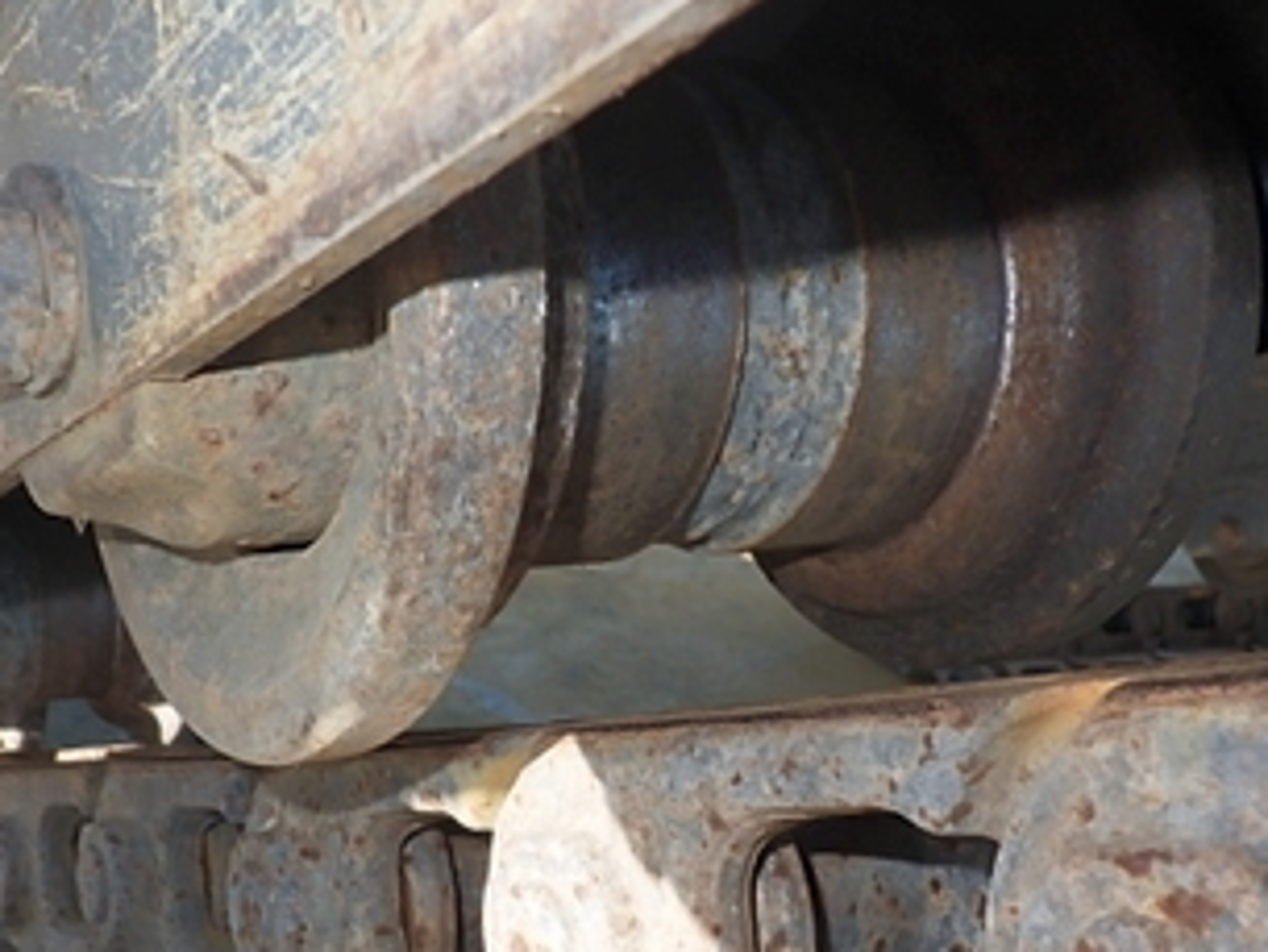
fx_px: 1612
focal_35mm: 44
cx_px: 644
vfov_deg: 32.5
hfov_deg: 42.9
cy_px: 665
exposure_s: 1/320
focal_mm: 5
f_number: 4.2
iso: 250
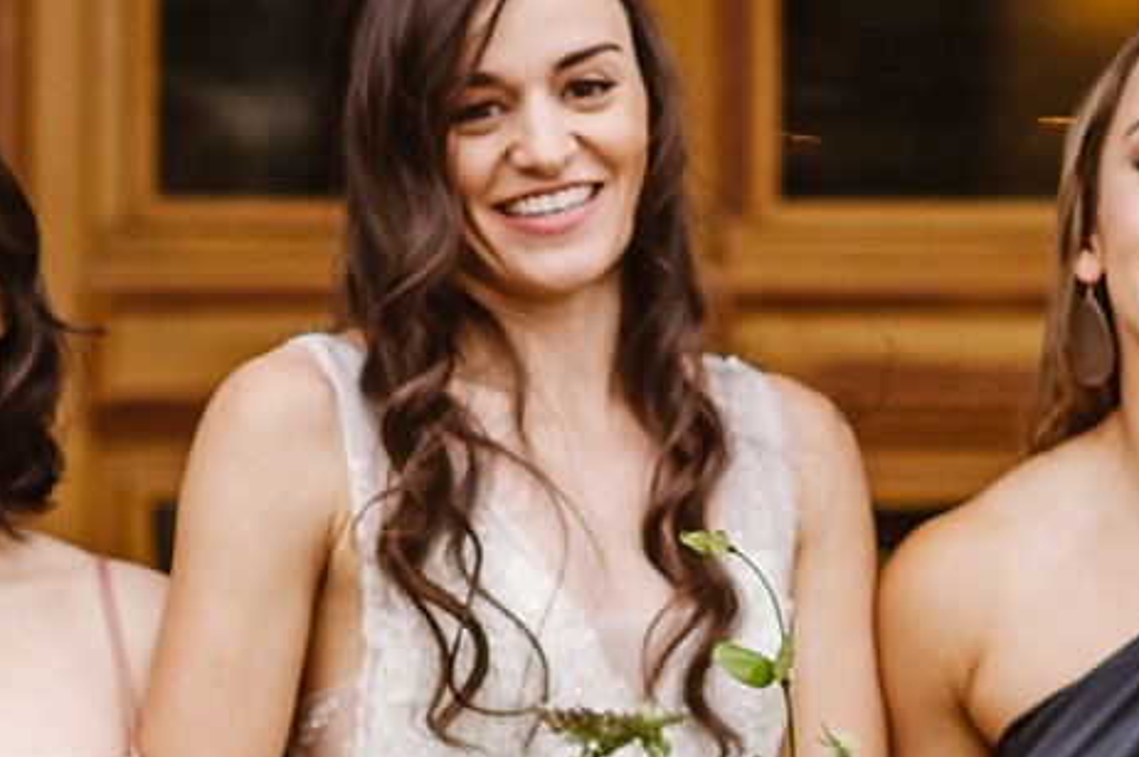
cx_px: 466
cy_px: 613
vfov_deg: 3.6
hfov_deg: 5.5
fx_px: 11915
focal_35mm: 377
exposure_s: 1/1250
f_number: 2
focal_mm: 85
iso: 200
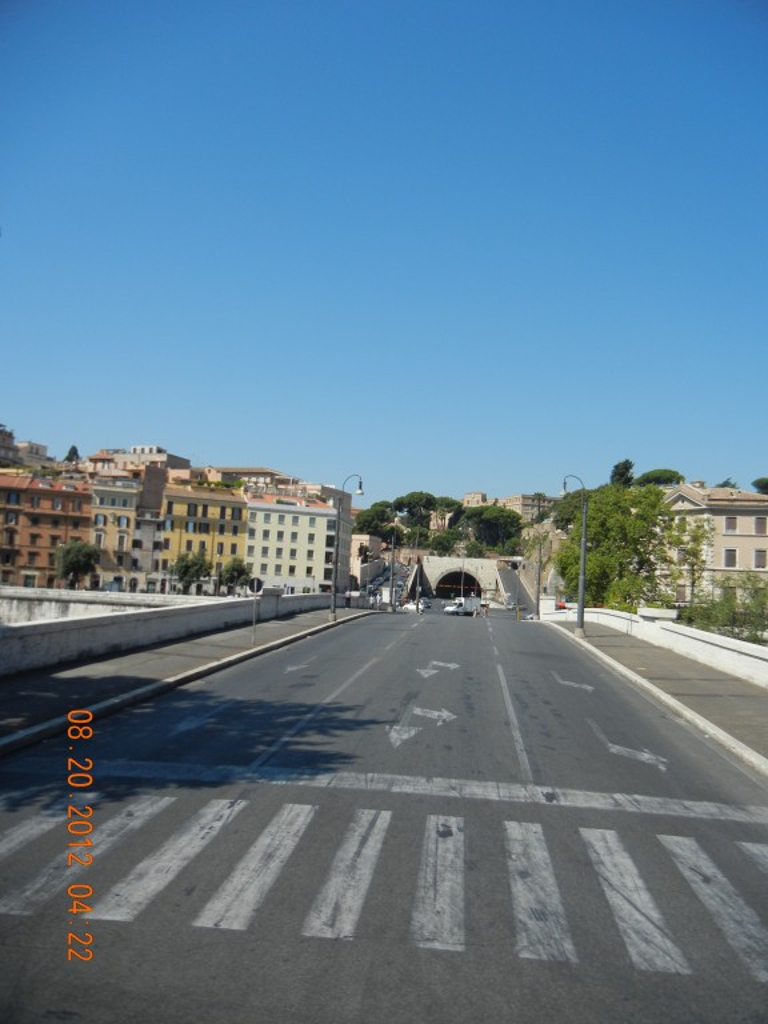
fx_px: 887
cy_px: 512
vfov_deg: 60.0
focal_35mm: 30
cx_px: 384
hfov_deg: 46.8
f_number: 7
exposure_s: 1/426
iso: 160
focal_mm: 5.4
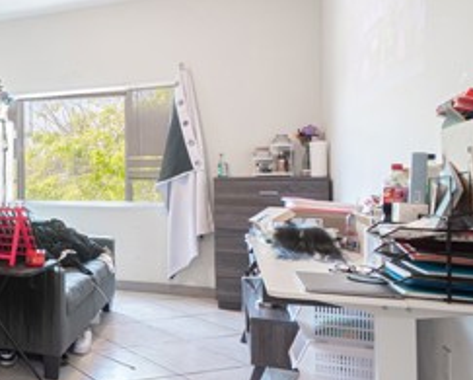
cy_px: 164
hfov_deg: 39.1
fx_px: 519
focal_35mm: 37
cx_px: -62
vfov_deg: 40.1
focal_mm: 10
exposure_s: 1/3
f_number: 8
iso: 320
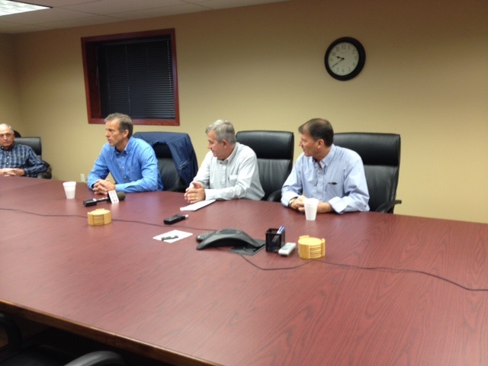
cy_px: 183
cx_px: 244
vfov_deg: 40.7
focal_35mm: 35
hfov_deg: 52.6
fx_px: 493
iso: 64
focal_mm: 4.28
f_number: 2.4
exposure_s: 1/20
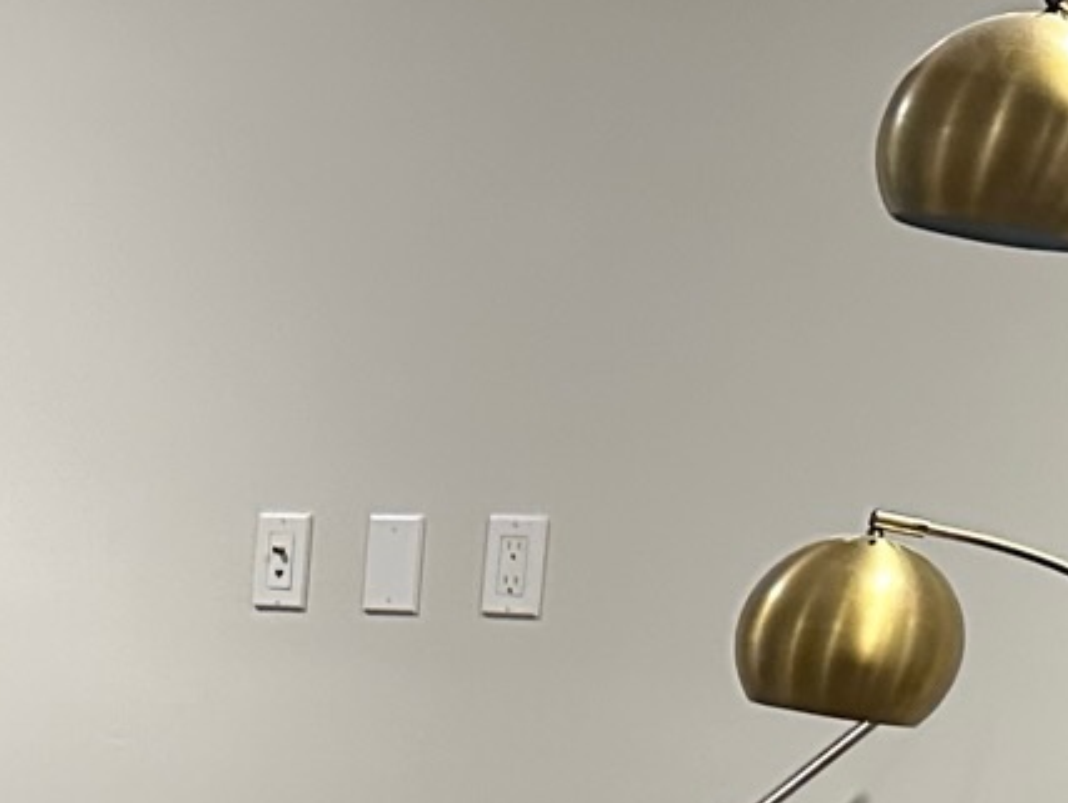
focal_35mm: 115
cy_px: 1143
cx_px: -590
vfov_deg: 12.4
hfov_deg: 15.6
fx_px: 3551
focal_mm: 6.86
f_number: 1.78
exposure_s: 1/60
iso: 640
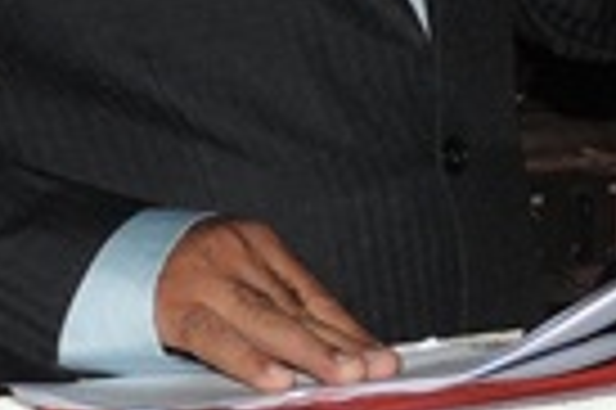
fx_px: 3196
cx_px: 344
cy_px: 52
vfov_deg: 7.3
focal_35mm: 187
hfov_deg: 11.0
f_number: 3.3
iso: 200
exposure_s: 1/30
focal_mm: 6.2
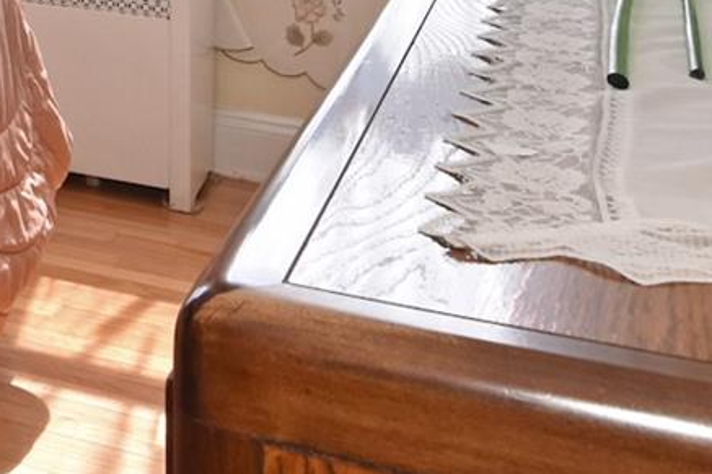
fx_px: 1529
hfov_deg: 19.6
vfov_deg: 15.3
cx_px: -565
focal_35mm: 77
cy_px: -365
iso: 500
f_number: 11
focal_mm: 11
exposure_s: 1/80
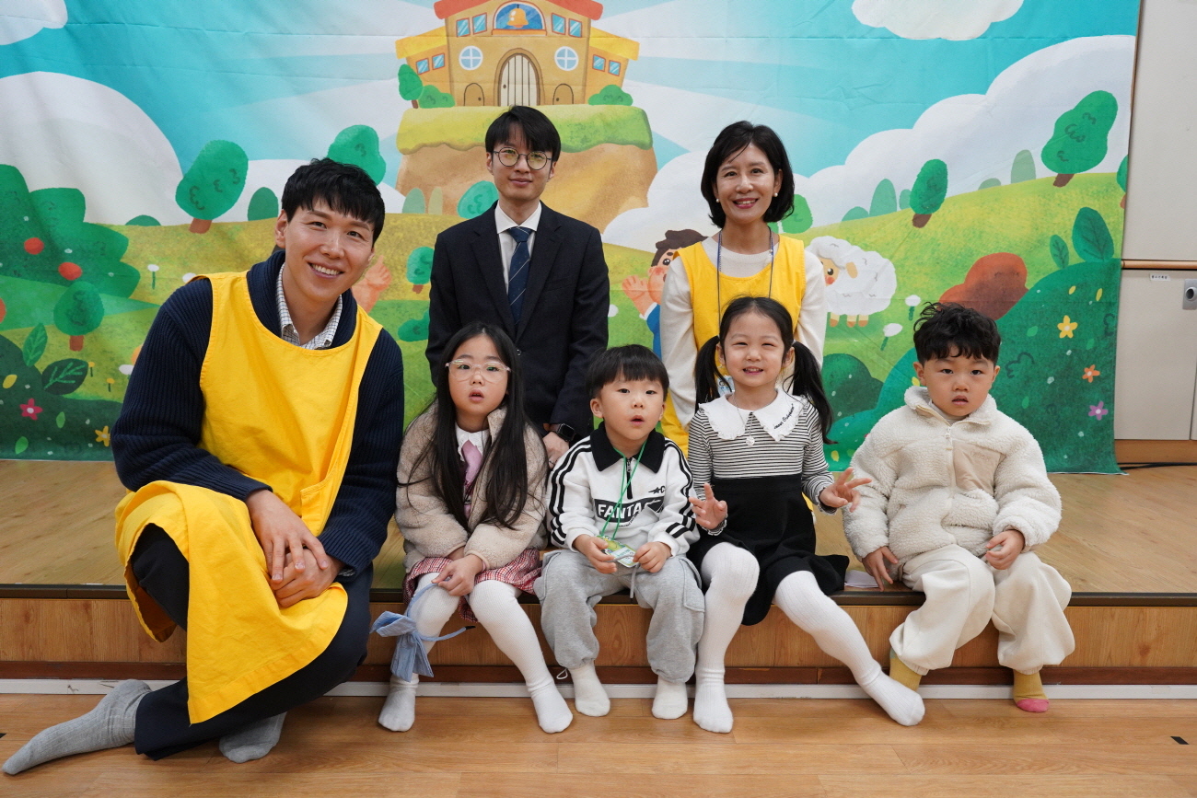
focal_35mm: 28
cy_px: 399
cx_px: 598
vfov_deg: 46.4
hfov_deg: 65.5
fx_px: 931
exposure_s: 1/100
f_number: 5.6
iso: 2500
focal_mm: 28
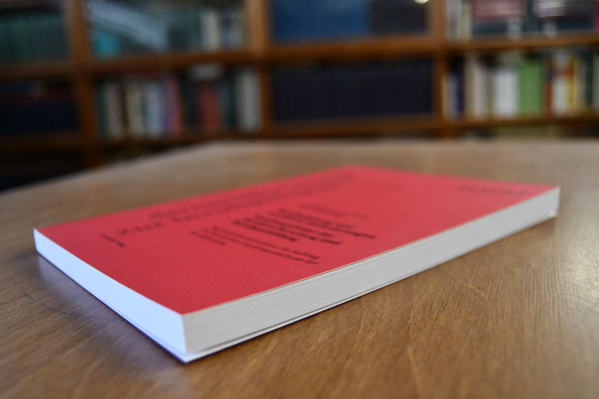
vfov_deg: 38.9
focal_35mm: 34
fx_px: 566
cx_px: 300
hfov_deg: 55.8
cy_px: 200
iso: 1000
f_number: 3.8
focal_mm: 23
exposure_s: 1/125
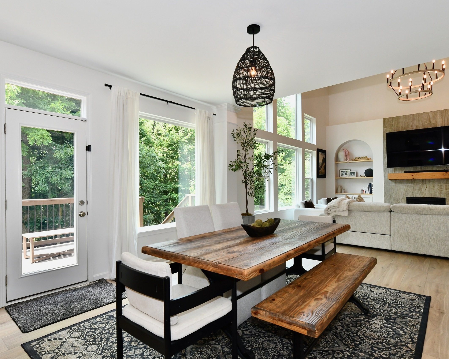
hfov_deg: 83.3
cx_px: 227
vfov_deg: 70.8
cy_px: 189
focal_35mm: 19
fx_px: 252
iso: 800
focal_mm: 14
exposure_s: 1/200
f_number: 7.1
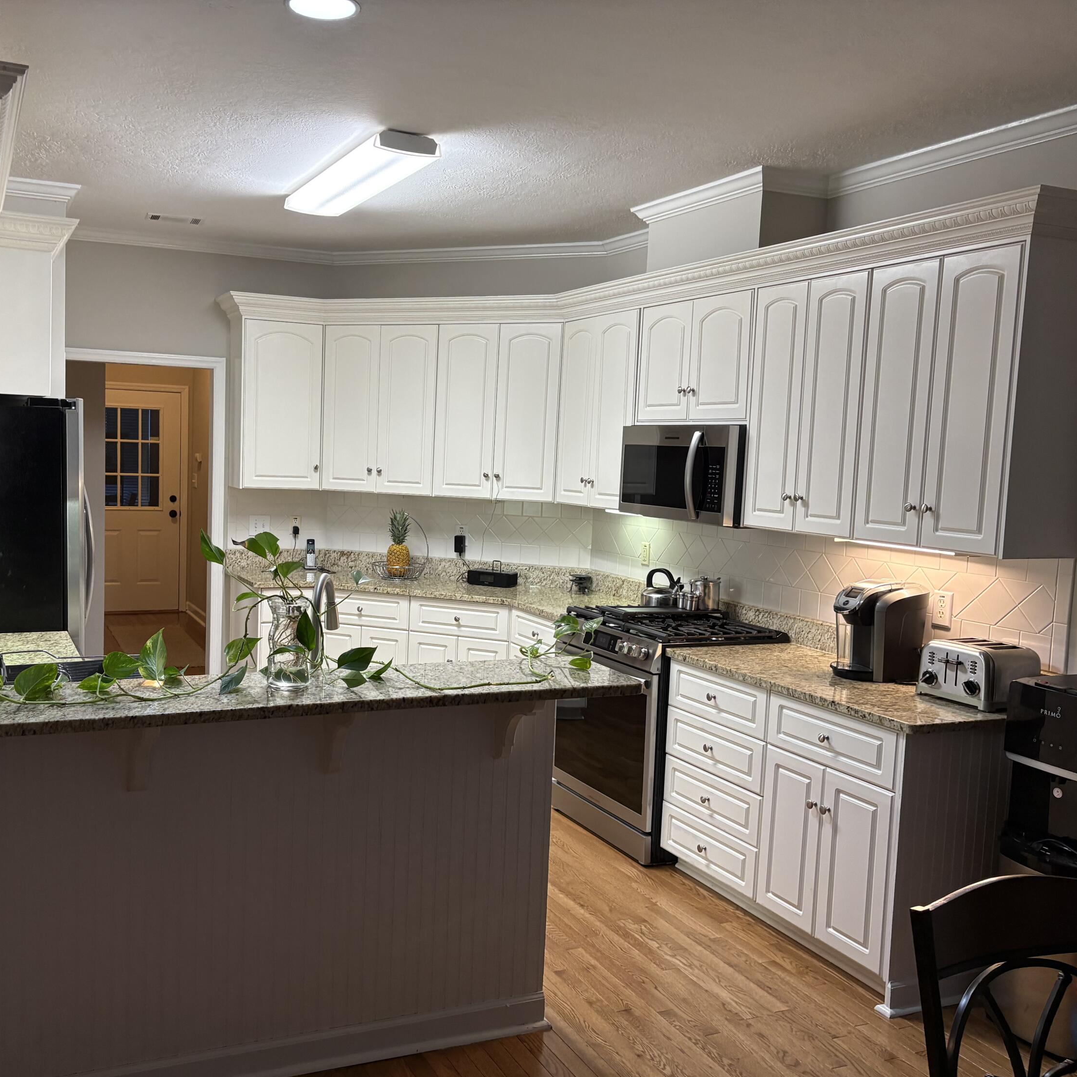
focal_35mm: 31
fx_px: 1091
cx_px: 414
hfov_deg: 52.1
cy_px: 544
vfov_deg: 52.5
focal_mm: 5.96
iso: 125
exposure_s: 1/60
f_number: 1.6
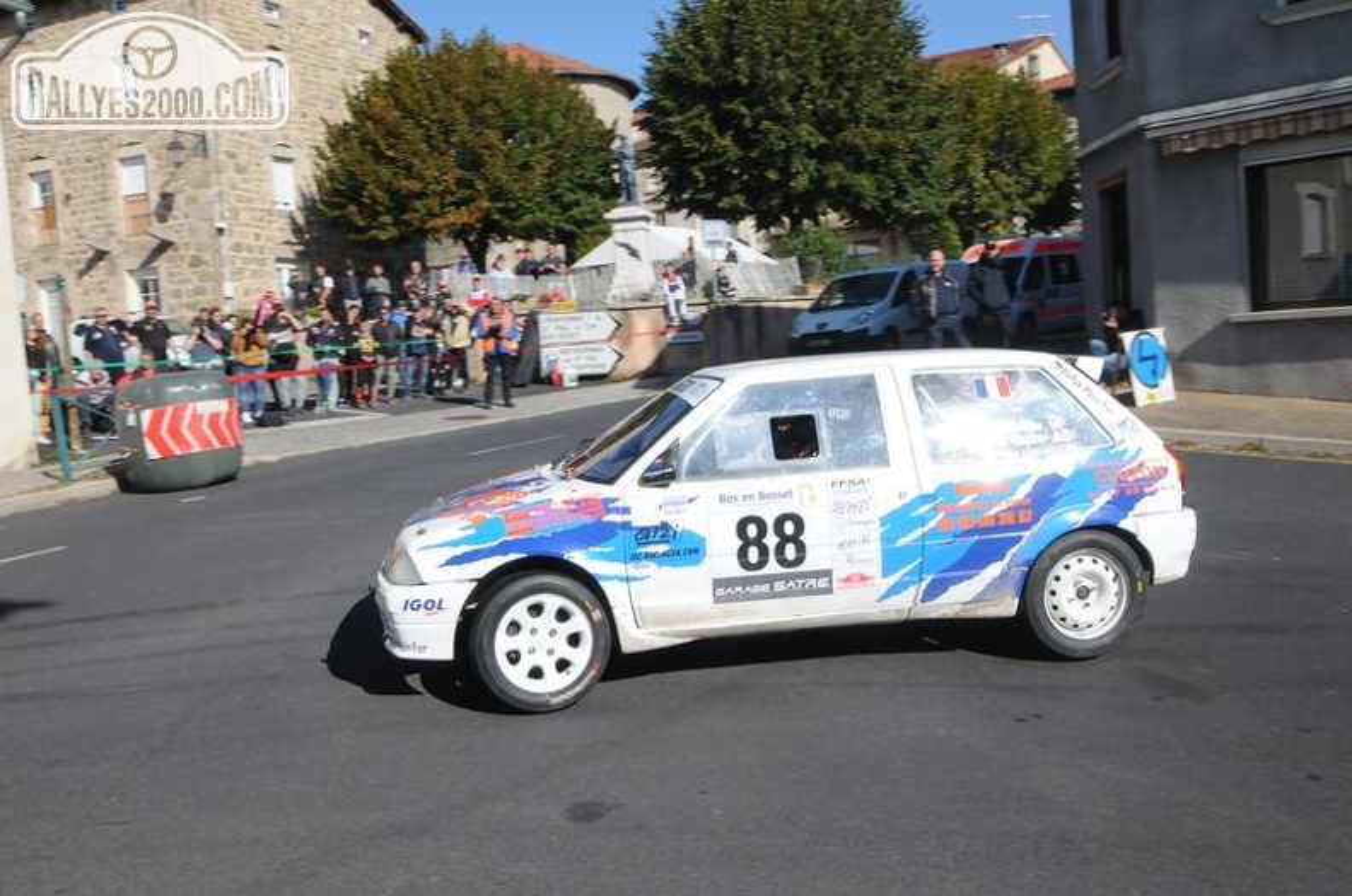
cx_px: 676
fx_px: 1181
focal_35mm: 32
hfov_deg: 59.6
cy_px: 448
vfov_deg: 41.6
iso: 1000
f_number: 16
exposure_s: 1/500
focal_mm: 21
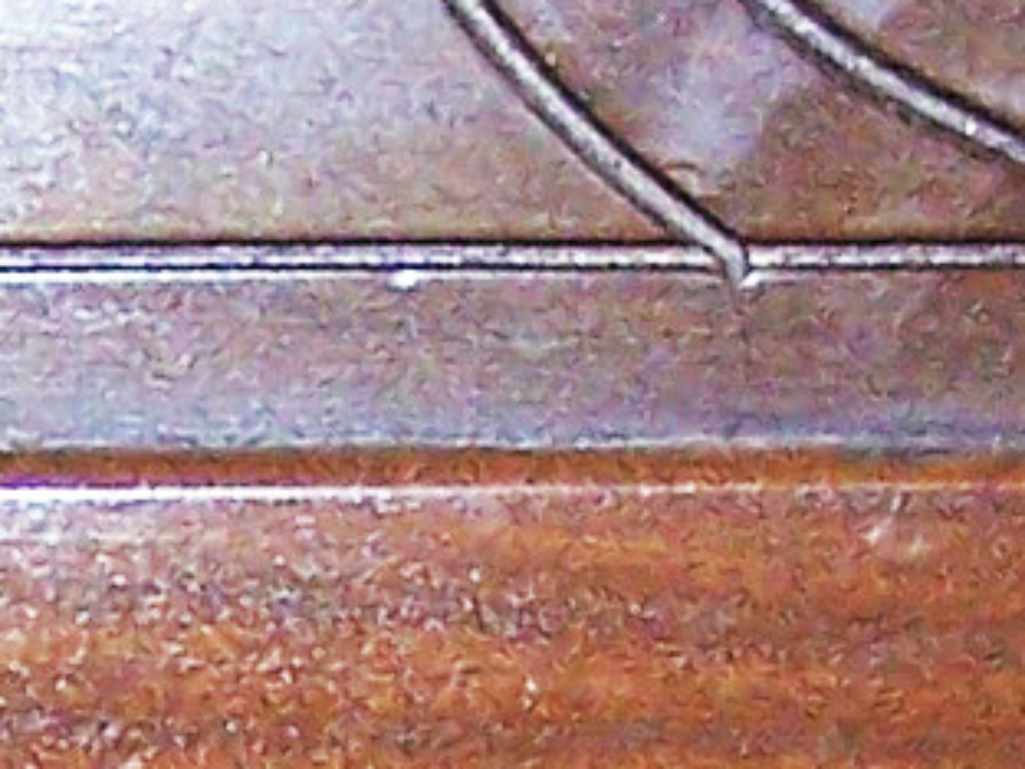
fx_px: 8321
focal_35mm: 281
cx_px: 256
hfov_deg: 7.0
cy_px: 1528
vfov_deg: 5.2
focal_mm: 6.3
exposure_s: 1/60
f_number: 2.8
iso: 140
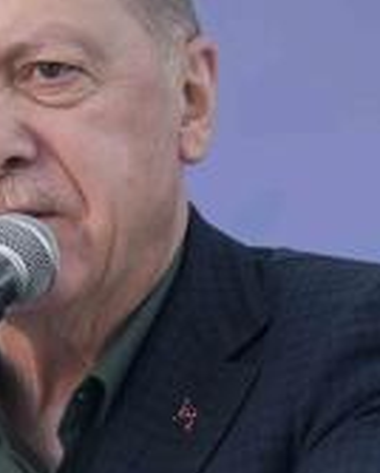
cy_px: 433
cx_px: -123
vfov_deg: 2.0
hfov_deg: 1.6
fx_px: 13317
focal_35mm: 949
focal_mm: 200
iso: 400
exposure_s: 1/400
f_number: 4
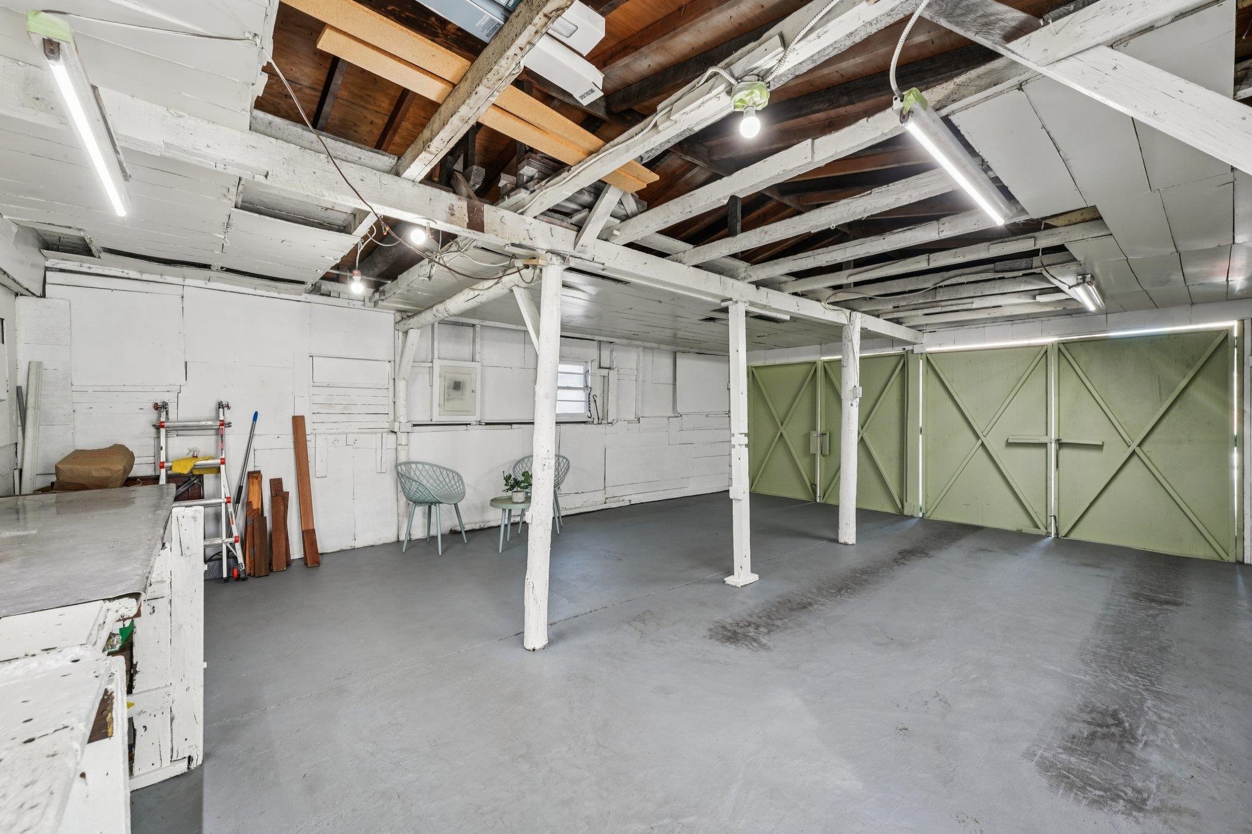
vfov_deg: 81.2
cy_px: 417
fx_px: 487
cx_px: 626
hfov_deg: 104.3
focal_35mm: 14
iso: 640
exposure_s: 1/40
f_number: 8
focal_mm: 14
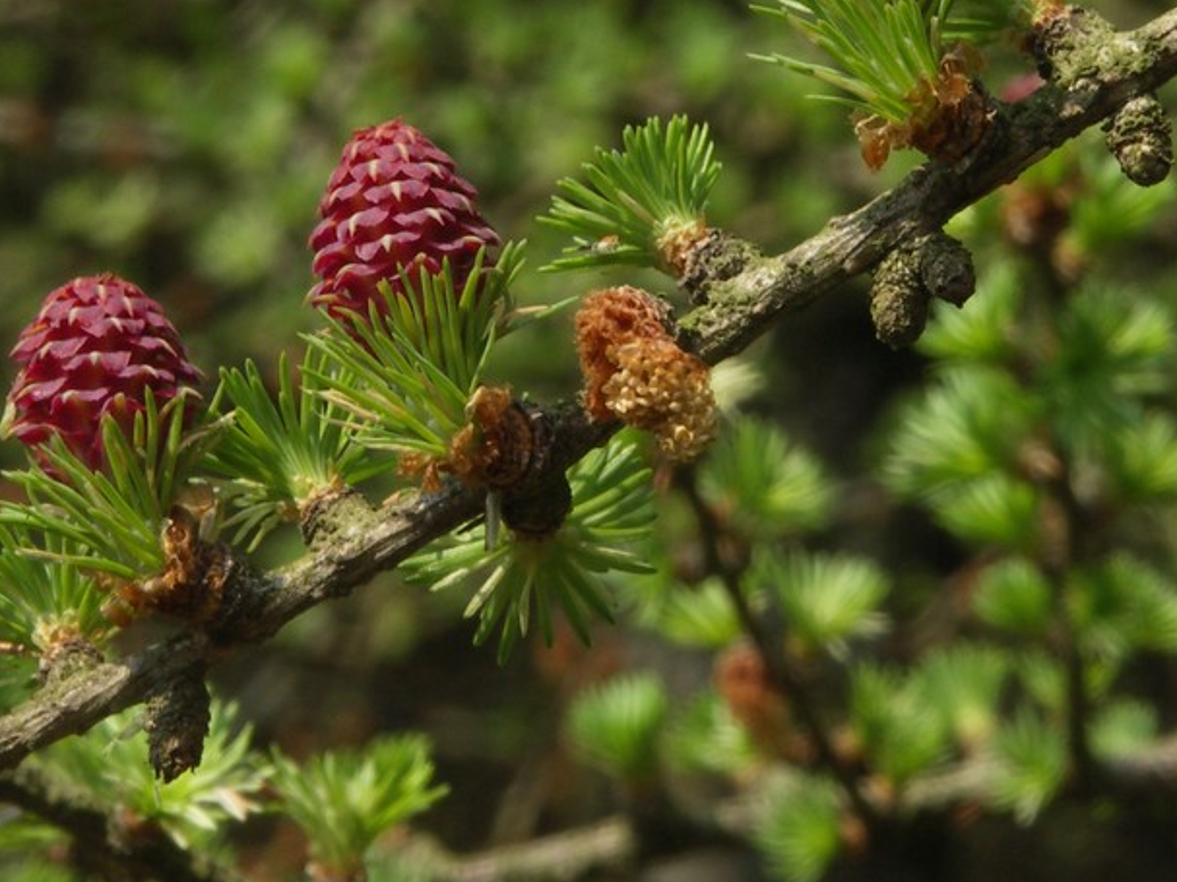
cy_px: 68
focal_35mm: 334
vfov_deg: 4.4
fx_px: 11354
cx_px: 622
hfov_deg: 5.9
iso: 100
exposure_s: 1/100
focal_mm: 43.7
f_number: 11
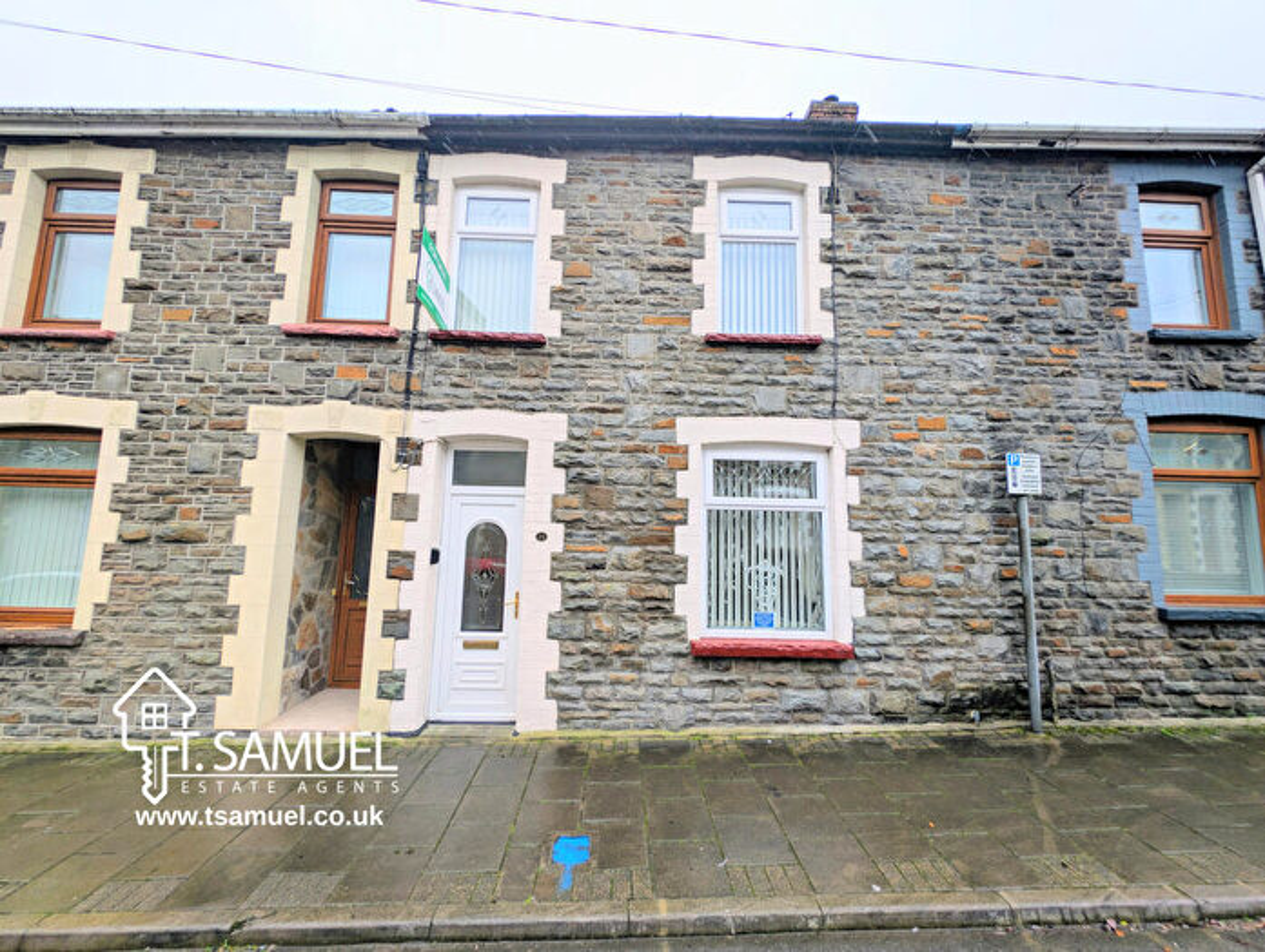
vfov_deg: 94.7
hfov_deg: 110.4
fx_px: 439
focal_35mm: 12
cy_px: 476
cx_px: 632
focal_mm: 2.23
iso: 40
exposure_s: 1/340
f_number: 1.95
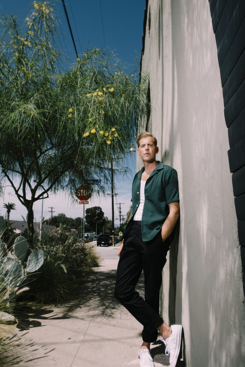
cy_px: 184
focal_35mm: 26
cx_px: 122
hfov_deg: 49.6
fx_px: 265
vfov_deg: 69.4
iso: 200
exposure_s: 1/200
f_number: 18
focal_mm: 26
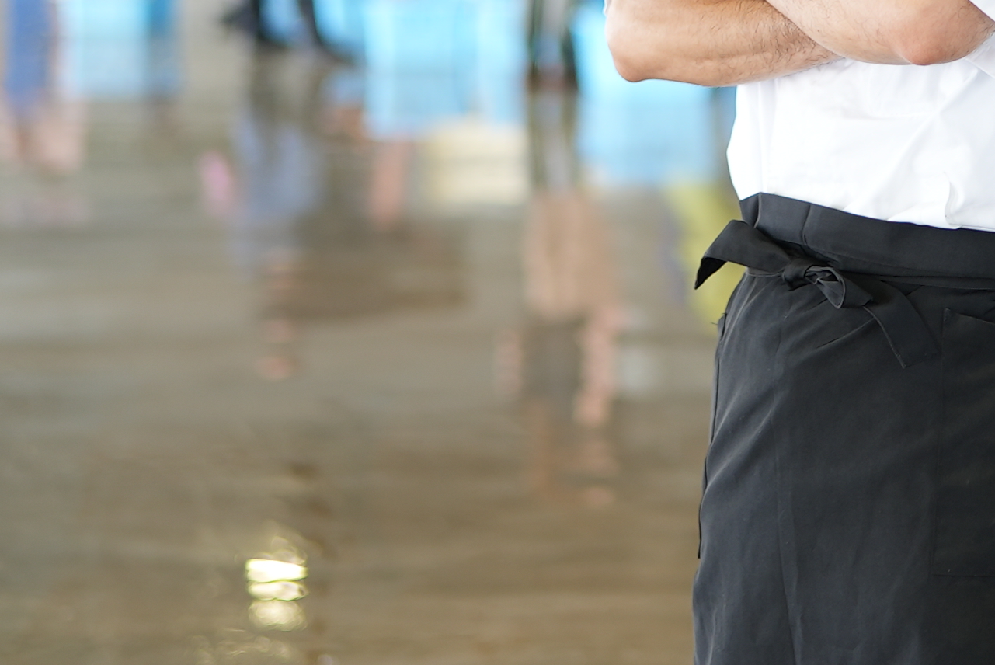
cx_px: 858
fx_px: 4480
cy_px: -47
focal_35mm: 162
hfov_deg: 12.6
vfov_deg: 8.4
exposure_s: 1/160
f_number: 1.4
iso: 100
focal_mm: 50
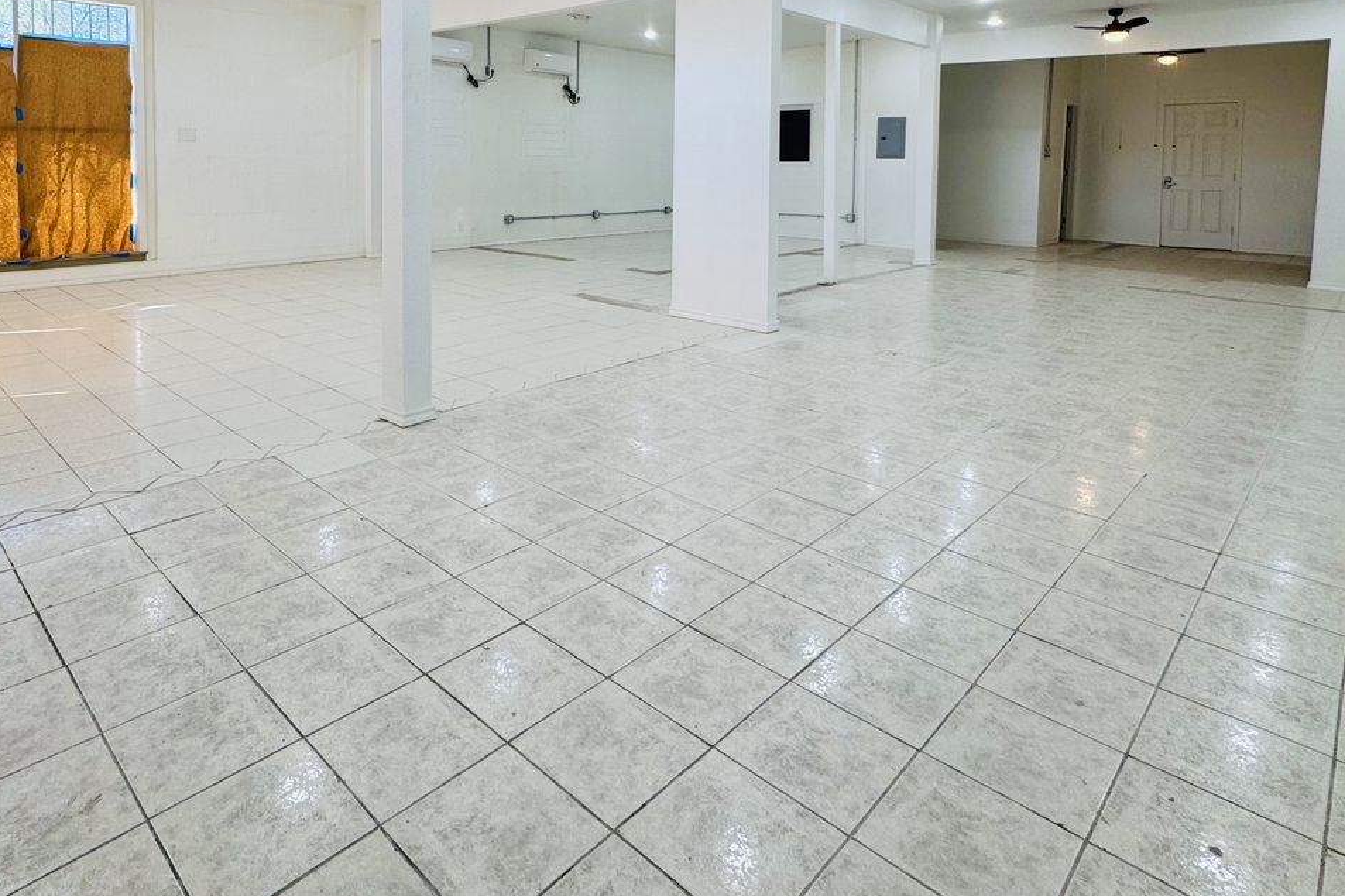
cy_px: 205
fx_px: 822
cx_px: 579
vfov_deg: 54.1
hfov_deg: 78.2
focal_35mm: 22
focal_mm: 2.22
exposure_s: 1/120
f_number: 2.2
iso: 64
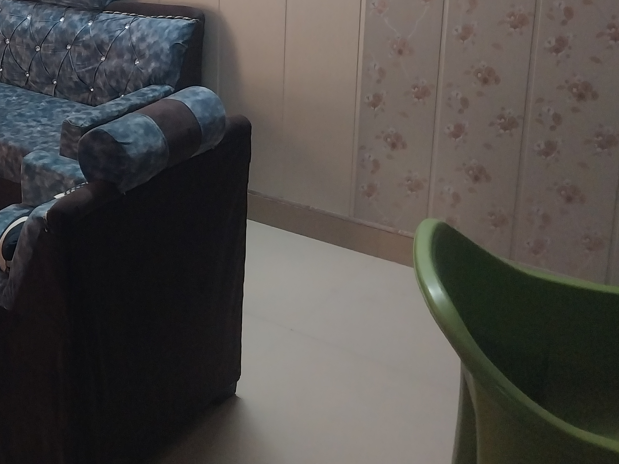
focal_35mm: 53
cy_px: 32
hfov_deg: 33.5
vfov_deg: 26.4
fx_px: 948
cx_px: 20
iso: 400
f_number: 1.8
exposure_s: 1/33
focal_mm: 4
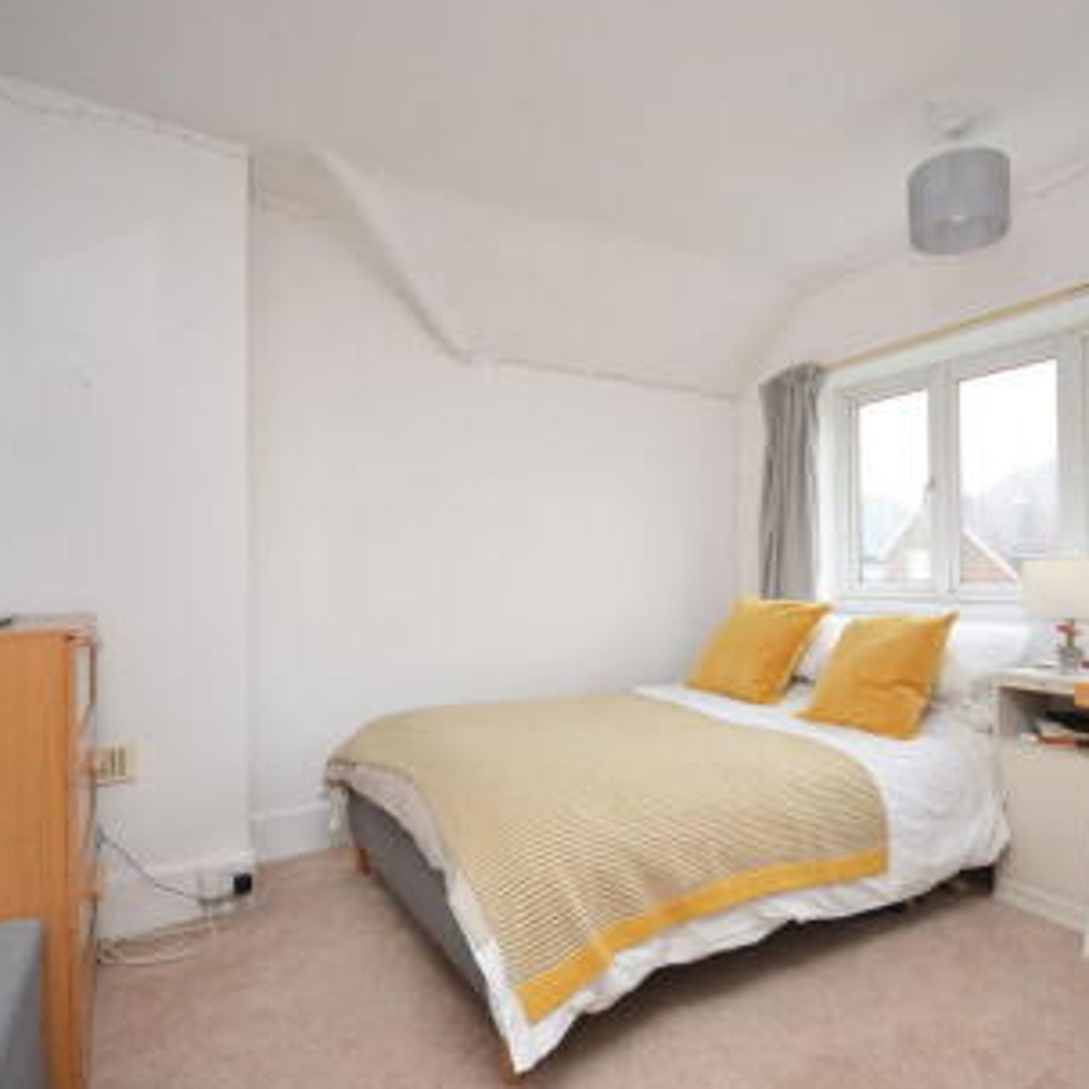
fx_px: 712
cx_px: 665
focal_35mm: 20
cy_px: 555
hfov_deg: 73.8
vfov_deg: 74.8
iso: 720
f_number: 4
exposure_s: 1/60
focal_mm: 10
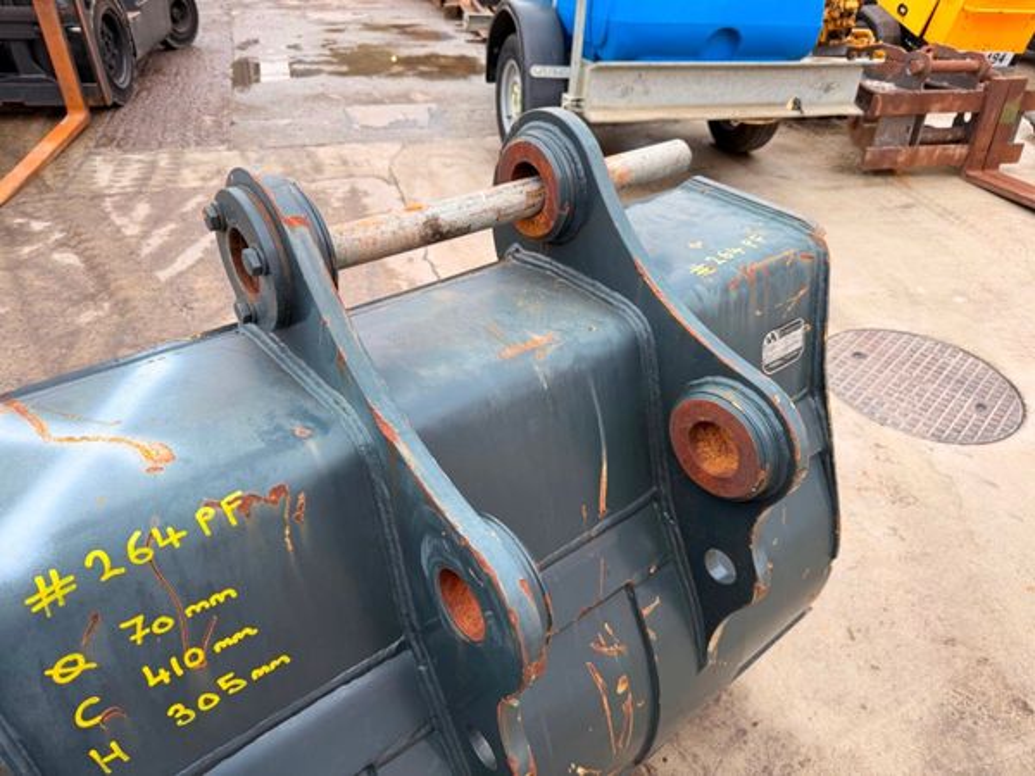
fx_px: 718
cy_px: 388
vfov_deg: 56.8
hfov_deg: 71.6
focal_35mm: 24
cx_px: 518
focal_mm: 6.76
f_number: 1.78
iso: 100
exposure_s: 1/165
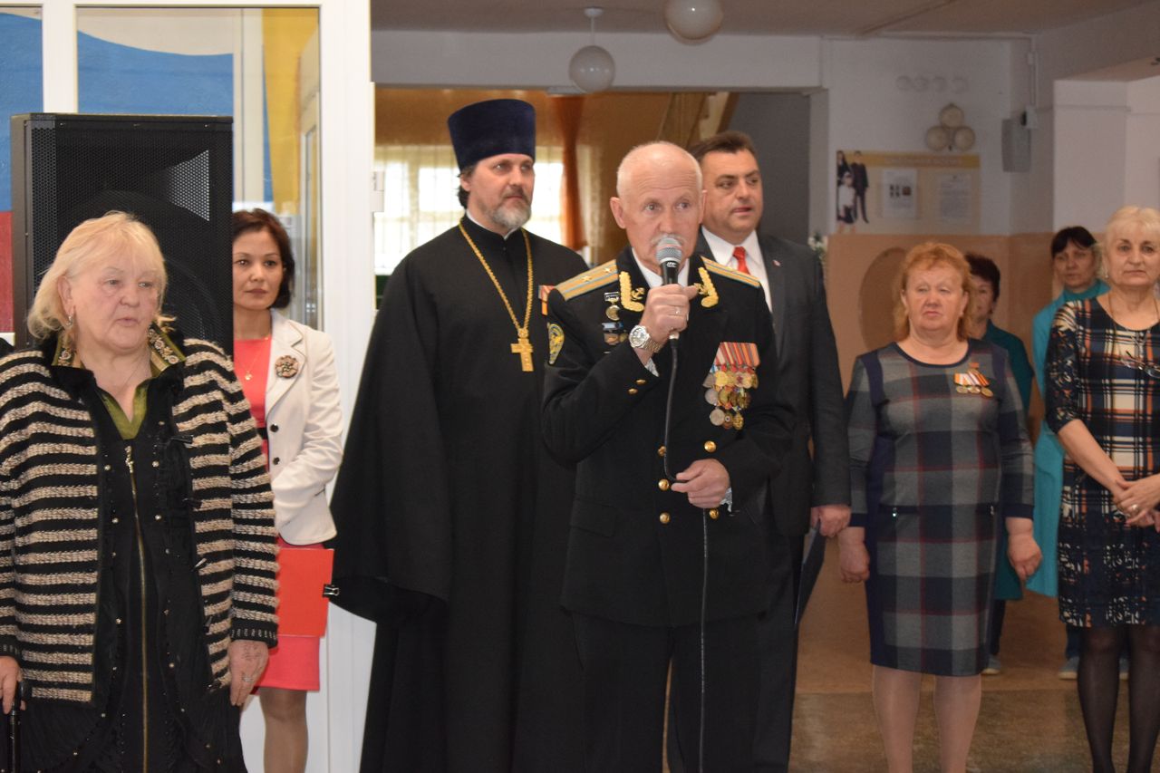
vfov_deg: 16.5
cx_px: 580
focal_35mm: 82
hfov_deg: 24.6
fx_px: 2658
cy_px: 386
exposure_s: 1/60
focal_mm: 55
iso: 3200
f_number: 5.6
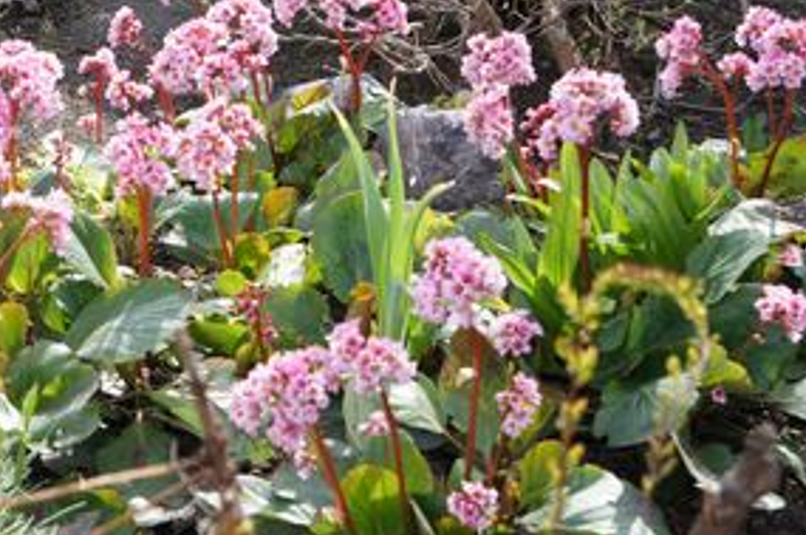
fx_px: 2497
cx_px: 385
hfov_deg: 18.3
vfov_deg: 12.2
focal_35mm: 112
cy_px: 222
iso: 200
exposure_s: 1/320
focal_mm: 53
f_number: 5
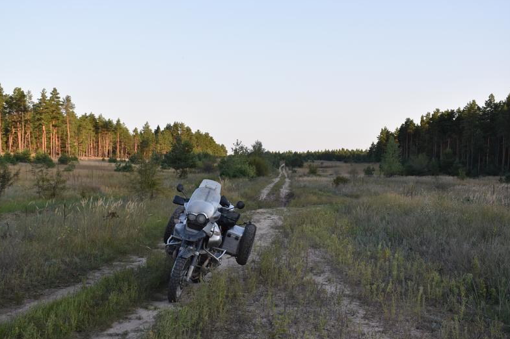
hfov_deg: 40.4
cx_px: 254
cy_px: 171
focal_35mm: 49
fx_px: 694
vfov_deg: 27.5
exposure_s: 1/250
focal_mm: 32
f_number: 8
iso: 400
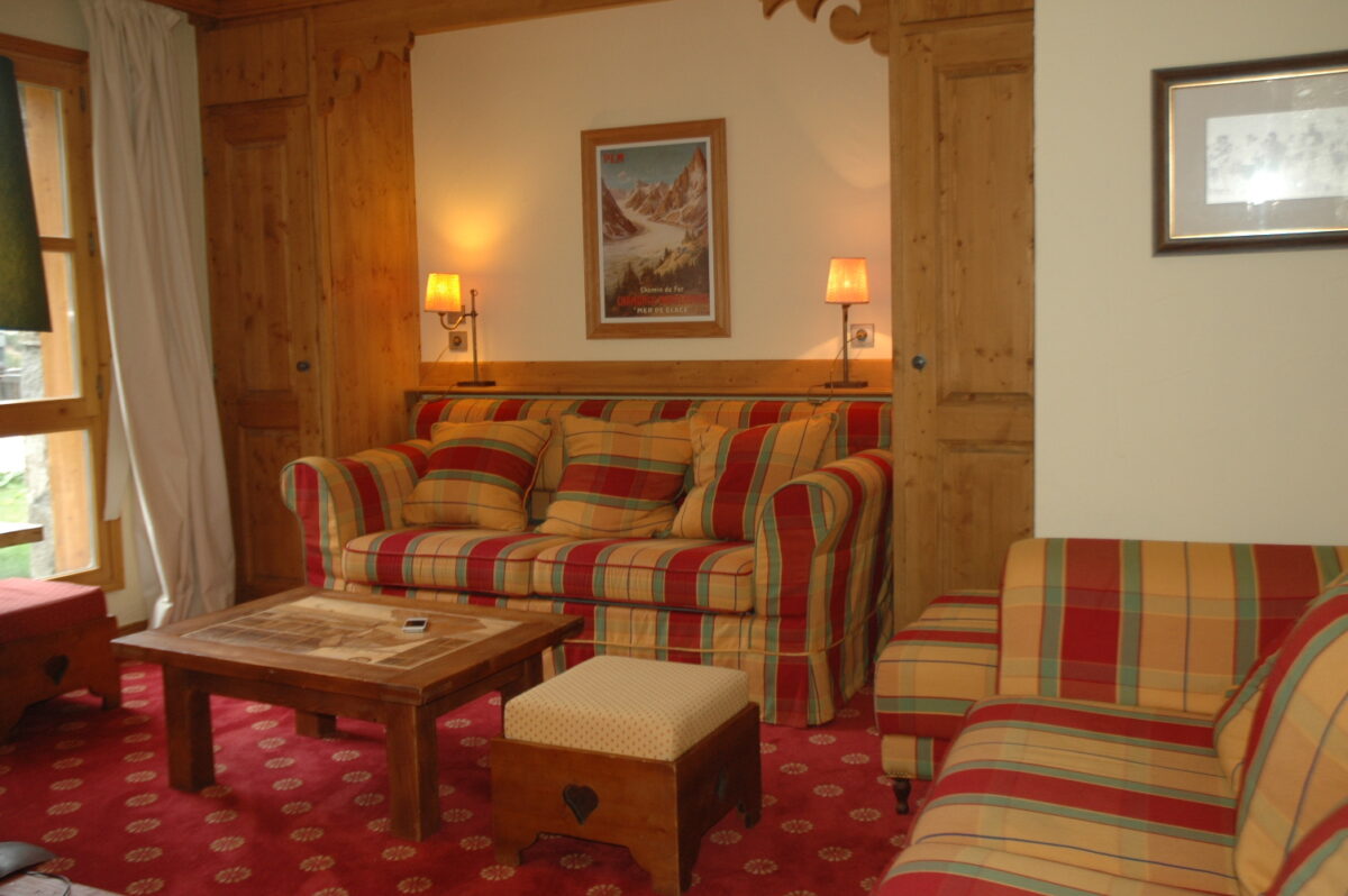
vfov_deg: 36.8
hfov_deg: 53.2
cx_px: 674
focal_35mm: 36
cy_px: 448
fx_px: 1347
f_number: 3.8
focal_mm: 24
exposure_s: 1/60
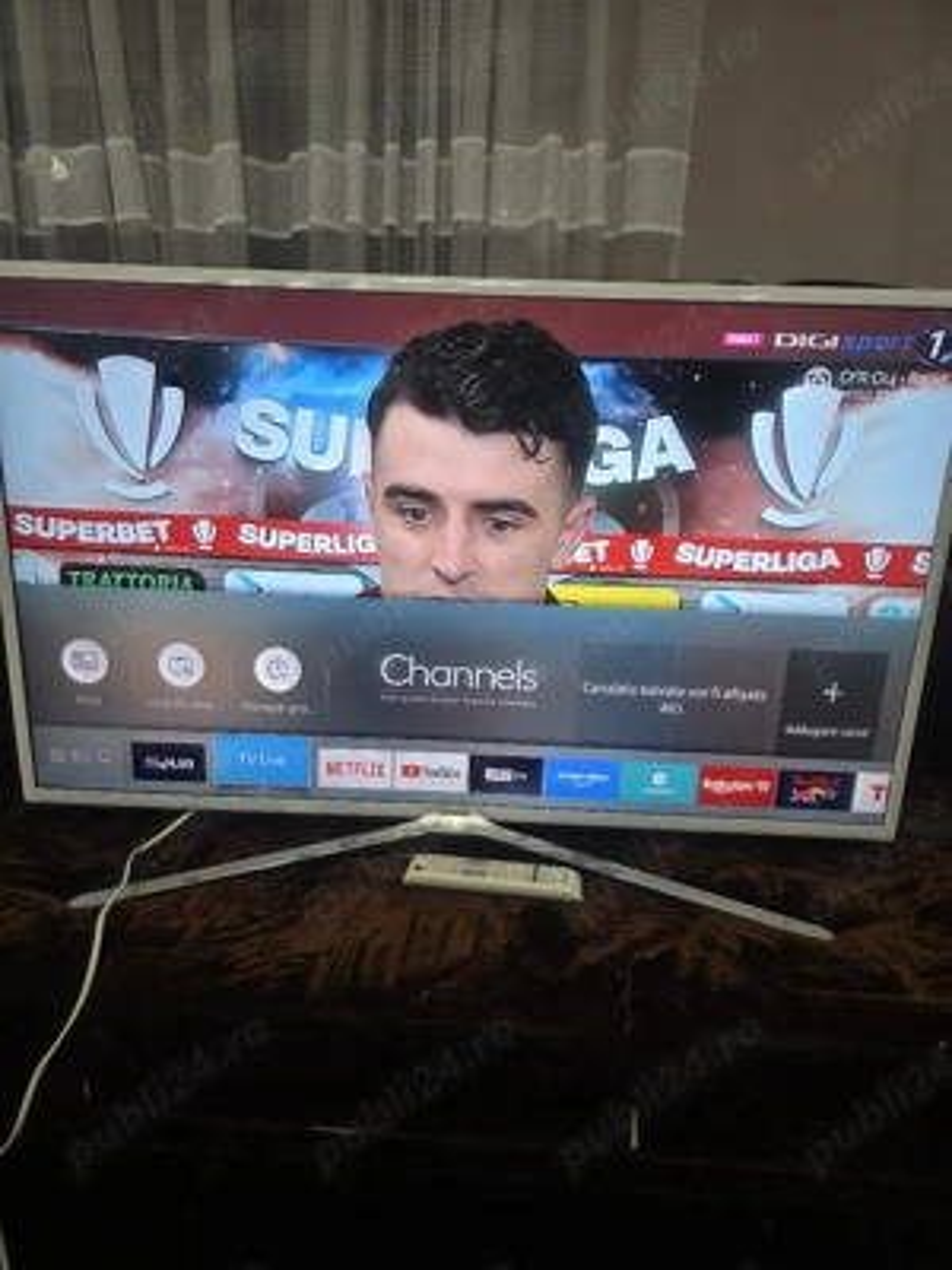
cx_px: 476
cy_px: 635
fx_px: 843
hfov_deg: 58.9
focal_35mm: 23
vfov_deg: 73.9
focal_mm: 6.3
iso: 160
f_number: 1.7
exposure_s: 1/101
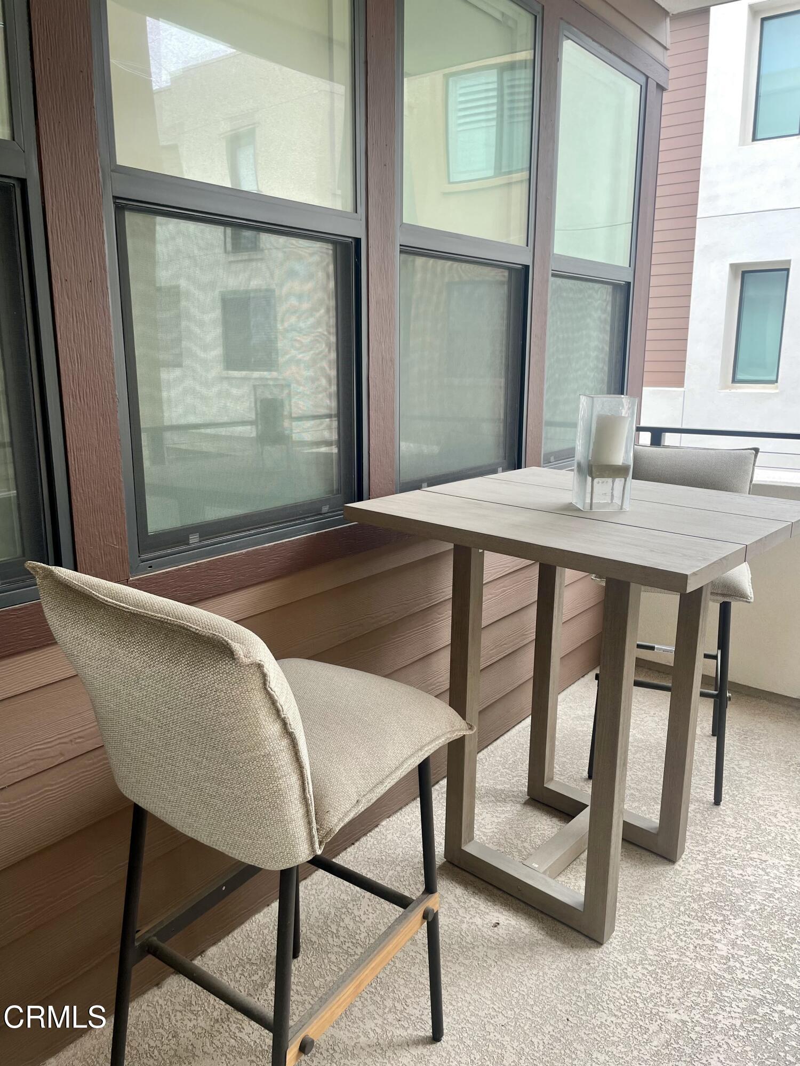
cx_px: 400
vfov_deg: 67.3
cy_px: 533
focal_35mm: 26
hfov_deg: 53.1
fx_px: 801
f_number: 1.6
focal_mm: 4.2
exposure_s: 1/216
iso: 32
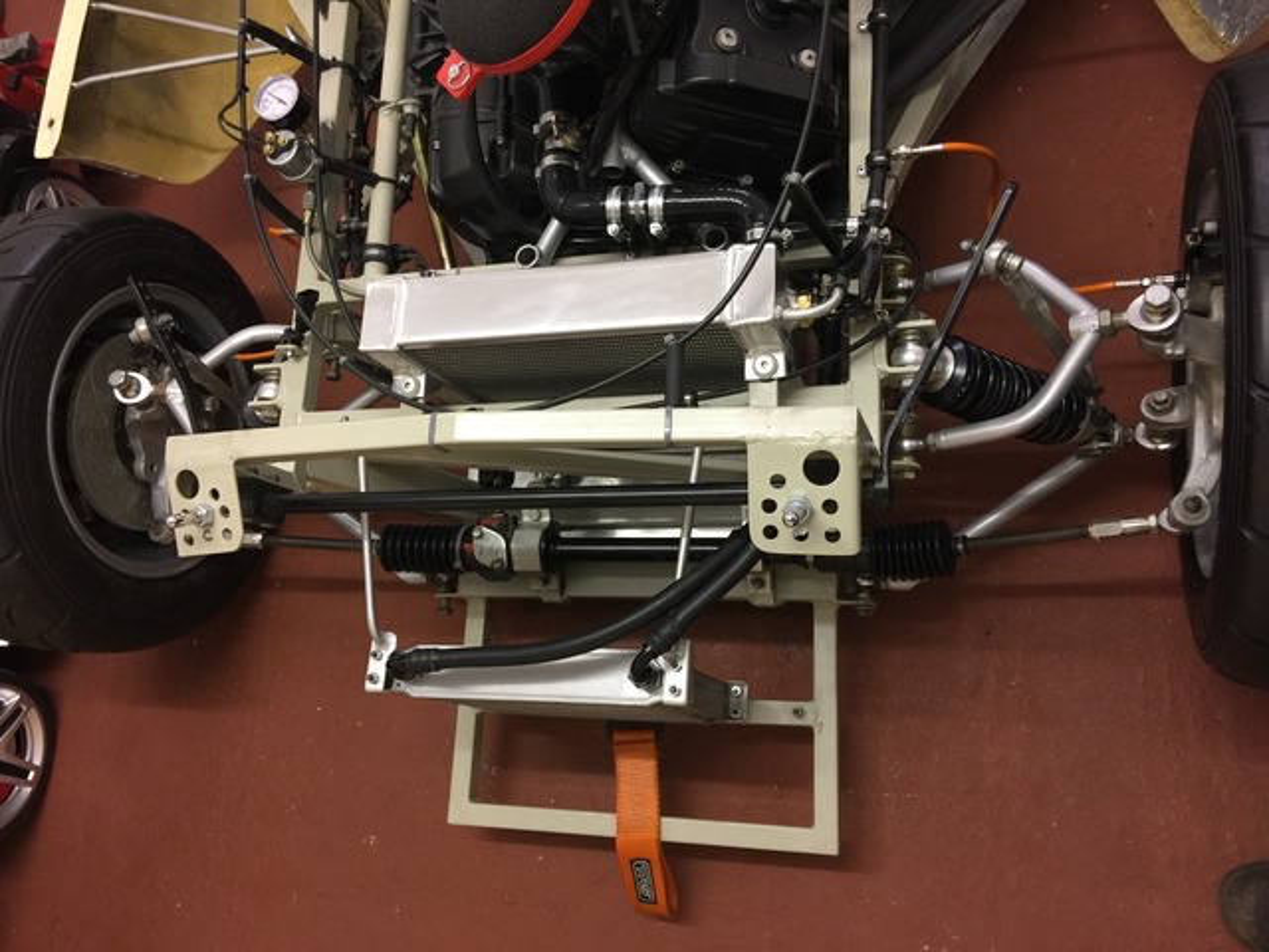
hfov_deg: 61.7
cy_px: 476
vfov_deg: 48.2
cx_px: 634
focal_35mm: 29
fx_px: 1063
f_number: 2.2
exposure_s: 1/17
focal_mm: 4.15
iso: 64
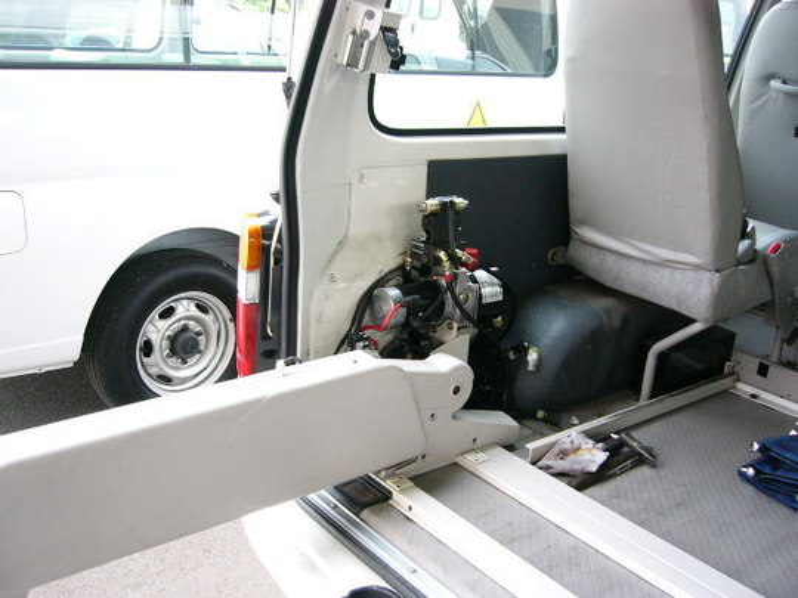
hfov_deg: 52.6
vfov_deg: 40.7
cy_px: 299
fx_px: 807
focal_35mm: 35
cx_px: 399
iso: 100
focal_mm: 5.8
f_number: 2.8
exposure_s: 1/50
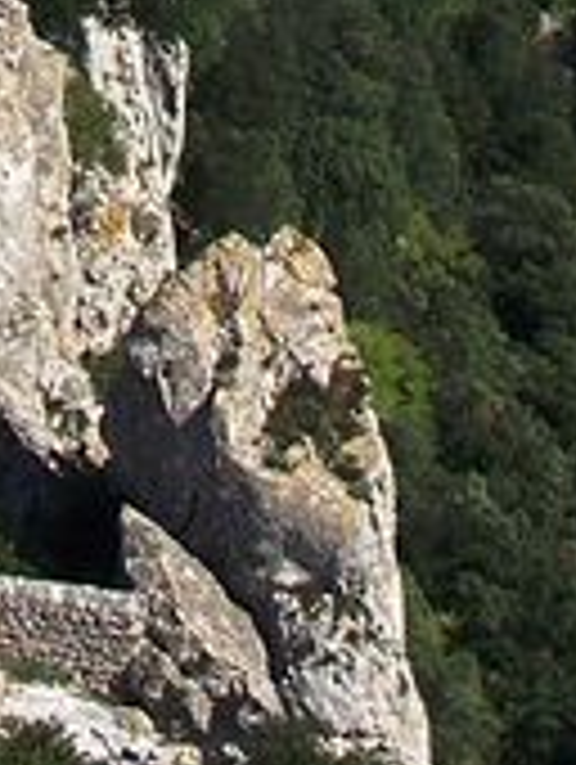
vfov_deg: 6.8
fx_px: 6130
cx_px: -396
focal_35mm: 277
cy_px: -891
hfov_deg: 5.3
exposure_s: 1/500
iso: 80
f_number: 4.5
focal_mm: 9.8
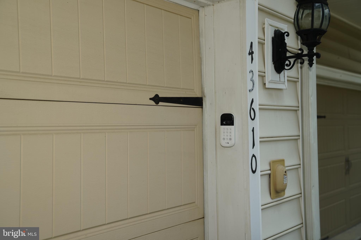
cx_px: 180
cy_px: 120
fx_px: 431
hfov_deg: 45.4
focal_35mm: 43
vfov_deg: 31.2
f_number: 4
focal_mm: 43
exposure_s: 1/250
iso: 100
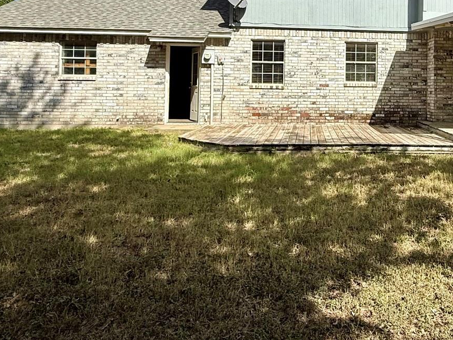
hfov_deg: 52.3
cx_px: 353
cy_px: 79
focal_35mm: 33
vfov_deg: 41.5
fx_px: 432
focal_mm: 2.22
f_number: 2.2
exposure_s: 1/2976
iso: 50
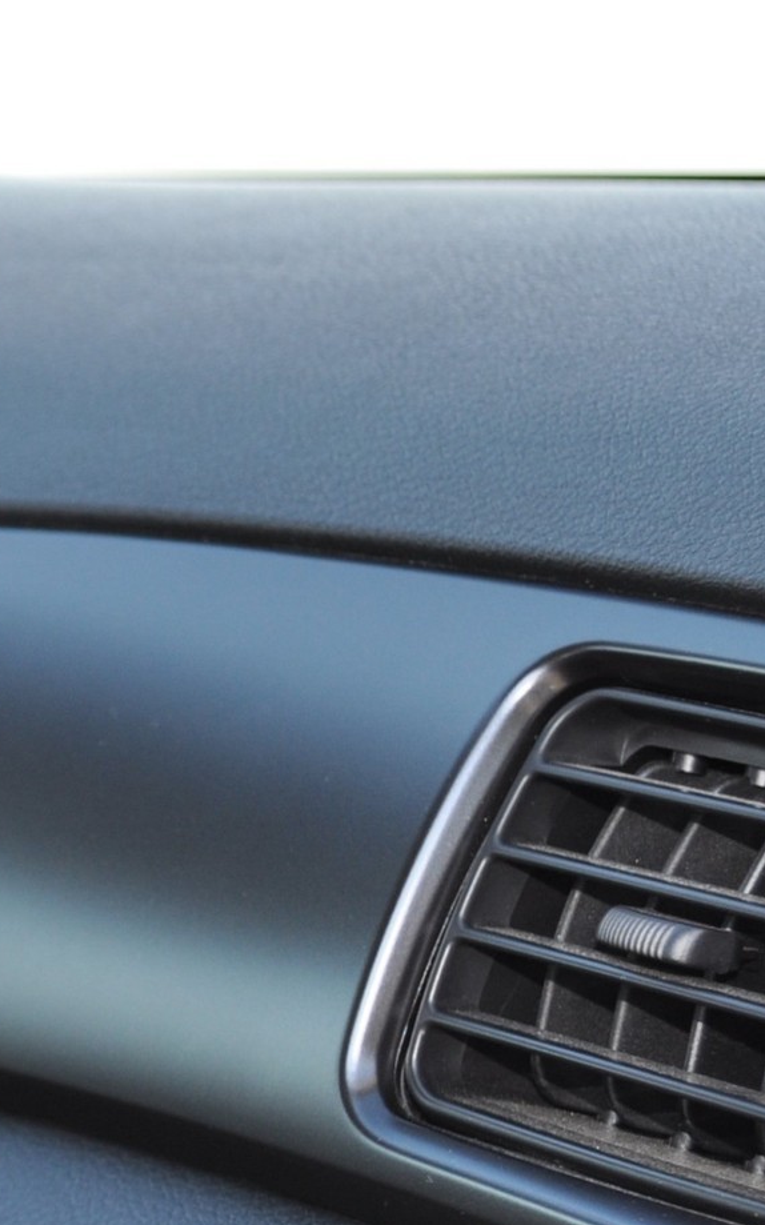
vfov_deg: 15.6
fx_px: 4439
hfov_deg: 9.6
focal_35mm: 133
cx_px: -337
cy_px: 963
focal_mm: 32
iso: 280
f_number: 4.8
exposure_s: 1/200
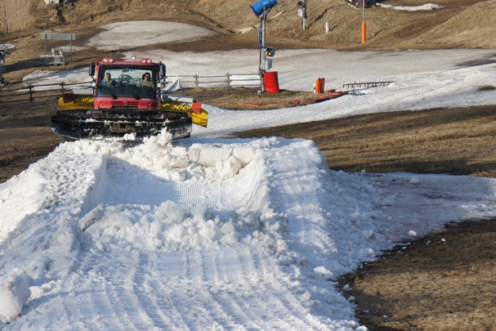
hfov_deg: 15.1
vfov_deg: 10.1
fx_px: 1872
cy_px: 118
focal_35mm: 136
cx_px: 179
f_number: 9
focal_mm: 55
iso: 200
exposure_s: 1/320
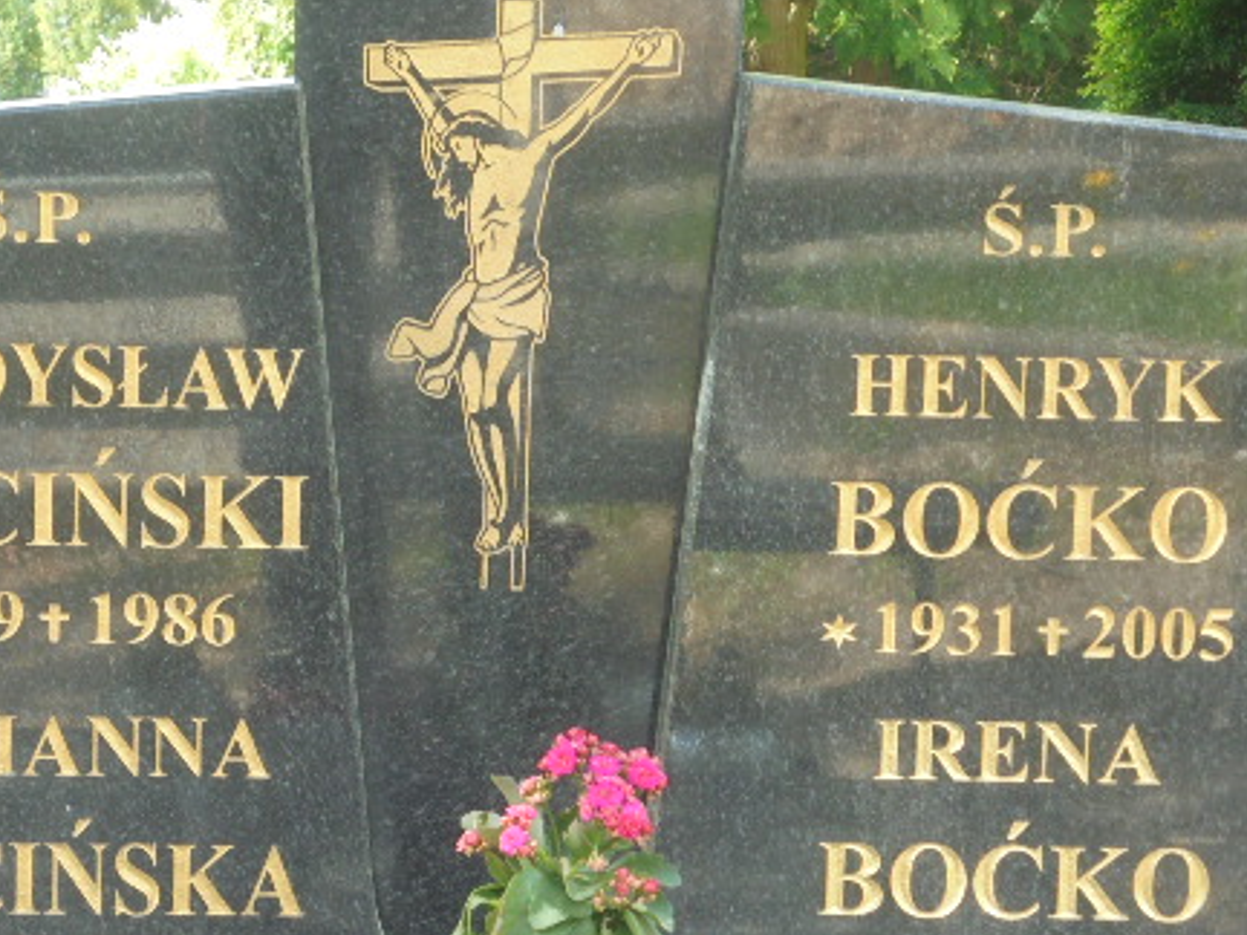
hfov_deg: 16.0
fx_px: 4431
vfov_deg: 12.0
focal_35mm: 123
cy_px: 545
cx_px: 485
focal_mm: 14.9
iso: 100
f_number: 6.7
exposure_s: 1/30
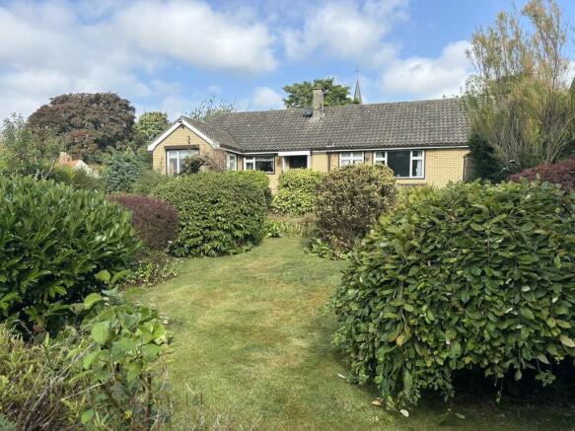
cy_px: 216
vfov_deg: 53.0
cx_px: 288
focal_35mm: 26
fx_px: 432
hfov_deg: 67.3
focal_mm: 5.96
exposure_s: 1/1399
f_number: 1.6
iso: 50
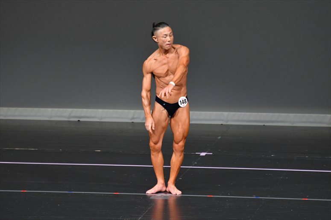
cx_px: 166
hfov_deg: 6.0
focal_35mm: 345
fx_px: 3171
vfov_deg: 4.0
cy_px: 110
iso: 4000
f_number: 5.6
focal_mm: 230
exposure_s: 1/400
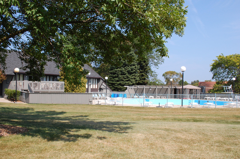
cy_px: 80
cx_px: 120
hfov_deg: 53.2
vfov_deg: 36.8
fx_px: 240
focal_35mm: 36
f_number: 10
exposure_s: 1/400
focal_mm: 24
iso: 400
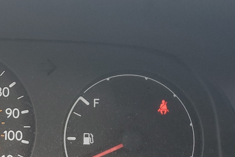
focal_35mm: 71
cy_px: 111
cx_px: -51
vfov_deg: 19.1
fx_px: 463
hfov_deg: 25.4
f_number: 1.5
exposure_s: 1/120
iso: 86
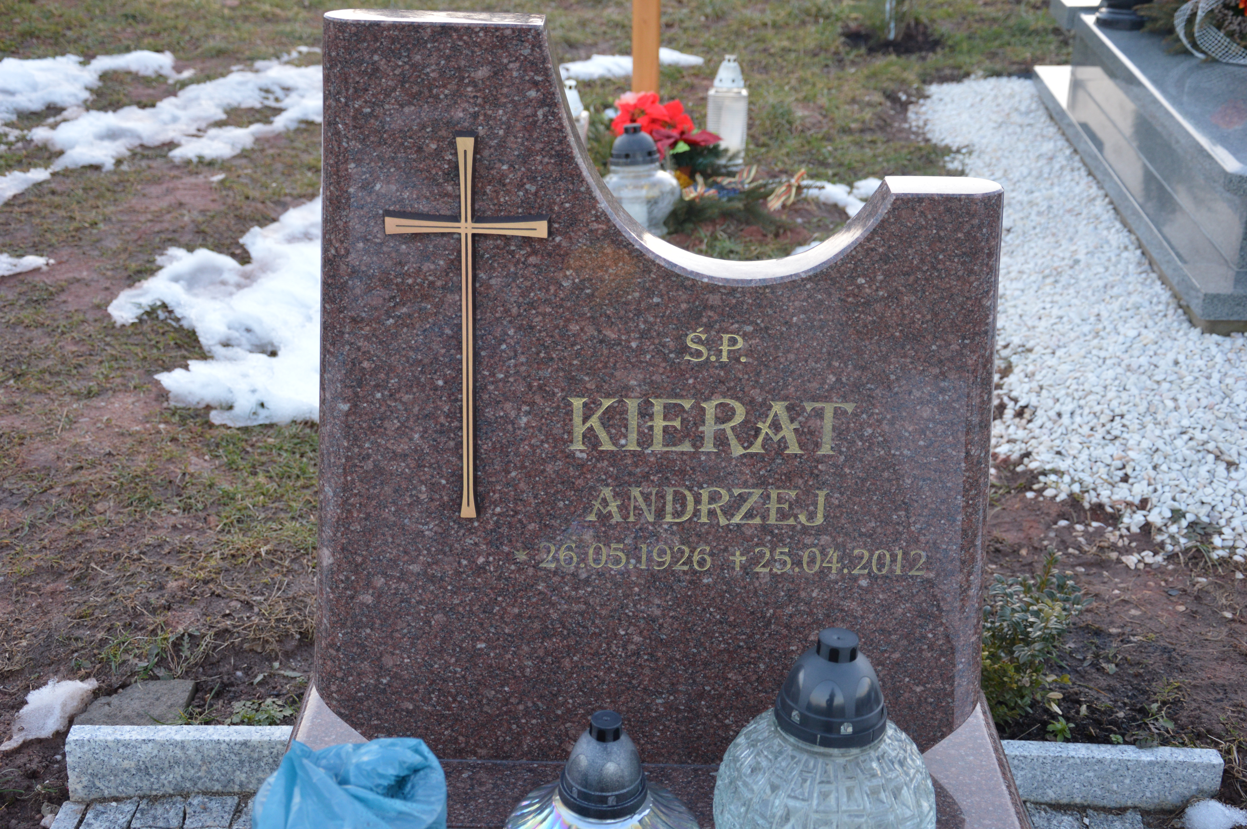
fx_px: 1661
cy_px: 414
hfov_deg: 41.1
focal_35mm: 48
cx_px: 624
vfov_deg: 28.0
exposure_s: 1/80
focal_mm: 32
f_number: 4.5
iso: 400
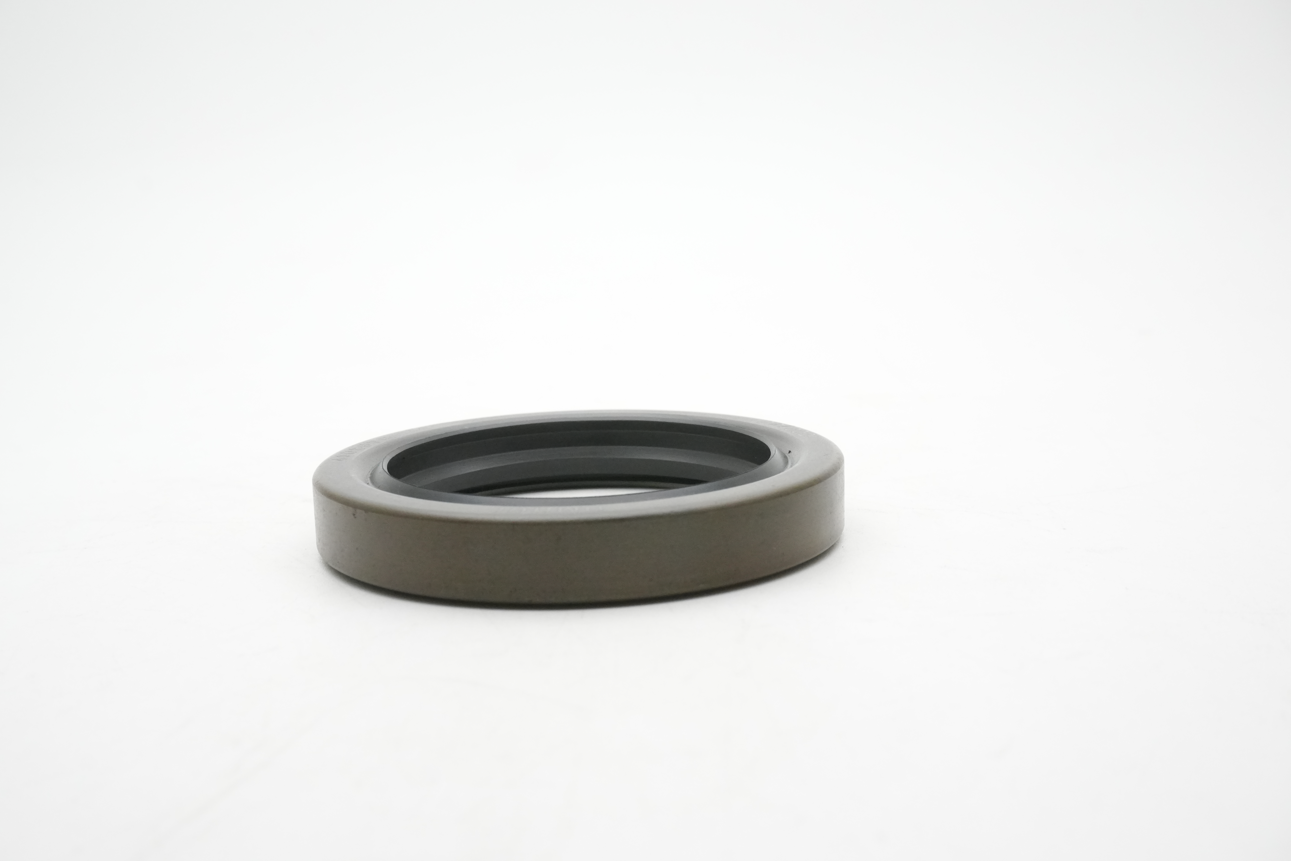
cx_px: 646
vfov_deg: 33.0
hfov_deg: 47.9
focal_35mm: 40
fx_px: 1452
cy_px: 430
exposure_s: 1/160
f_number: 11
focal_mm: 27
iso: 2500
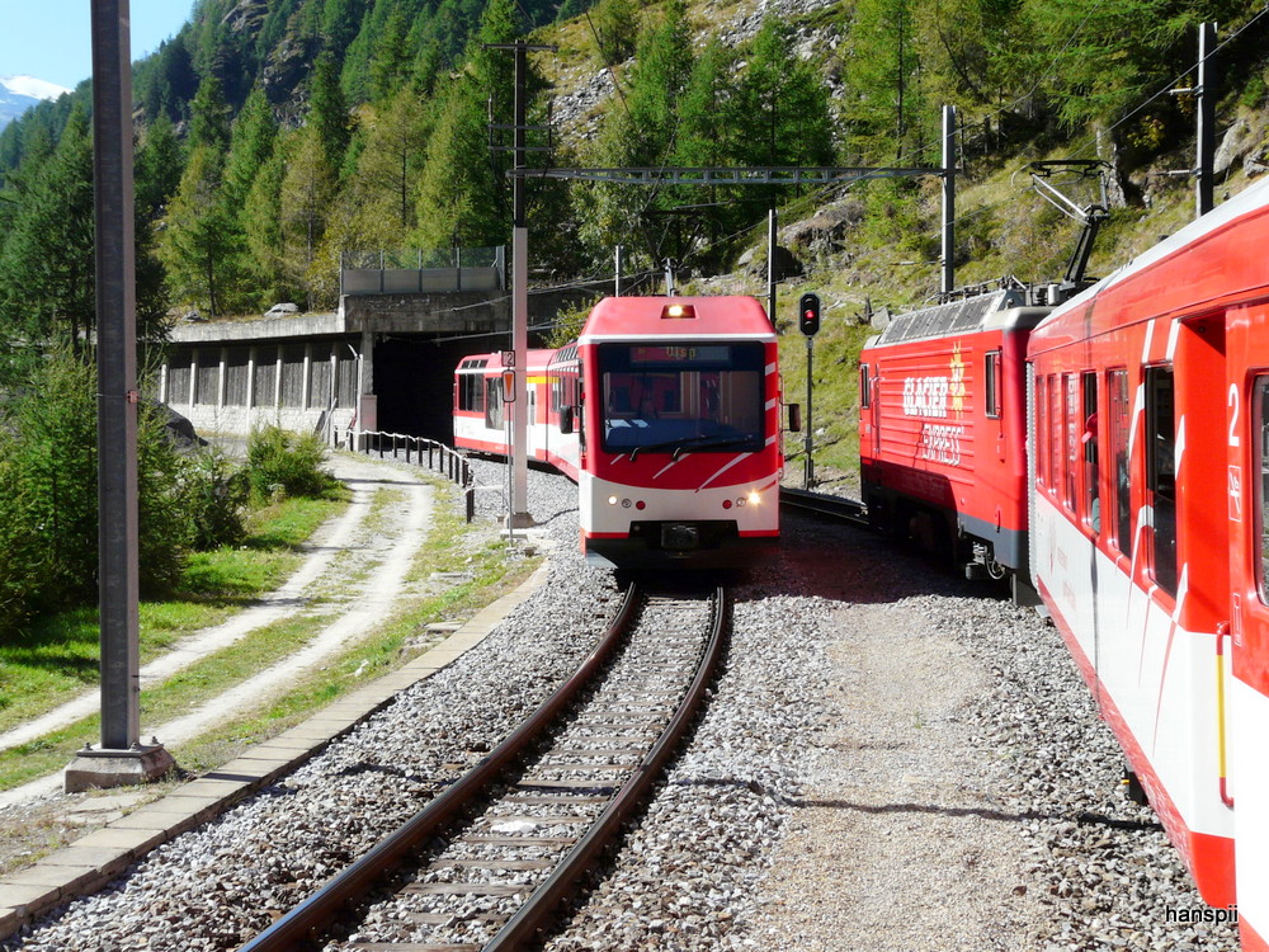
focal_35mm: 56
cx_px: 634
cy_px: 476
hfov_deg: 34.3
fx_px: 2053
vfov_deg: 26.1
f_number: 5.6
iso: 100
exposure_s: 1/320
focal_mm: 9.2
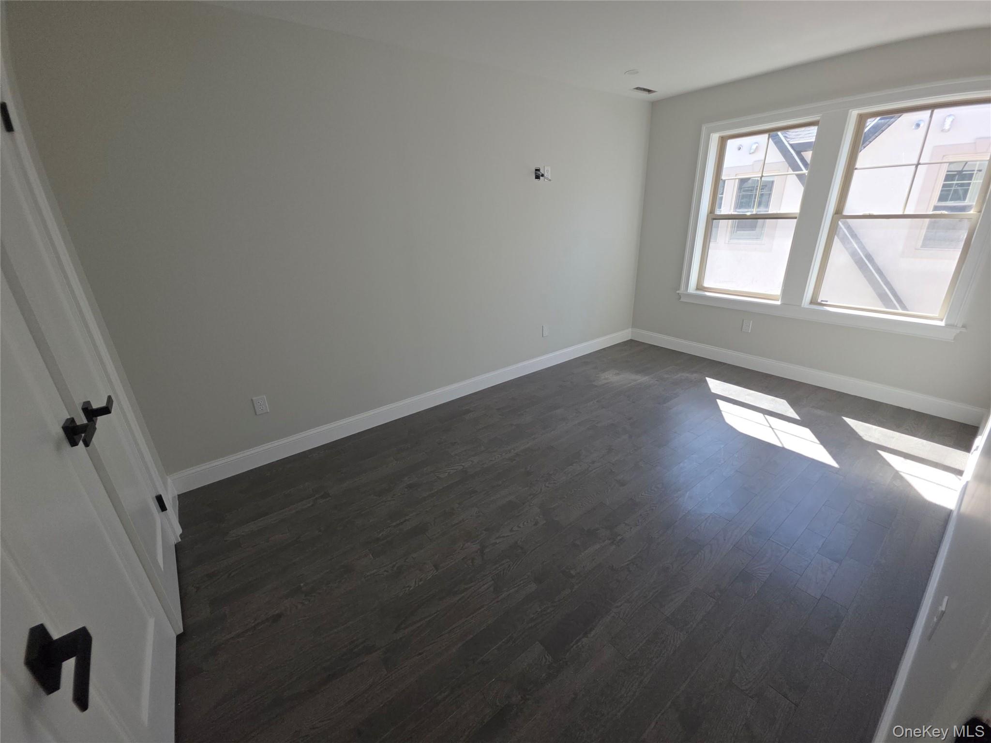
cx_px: 496
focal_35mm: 13
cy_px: 372
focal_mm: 2.2
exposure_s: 1/194
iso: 40
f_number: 1.9
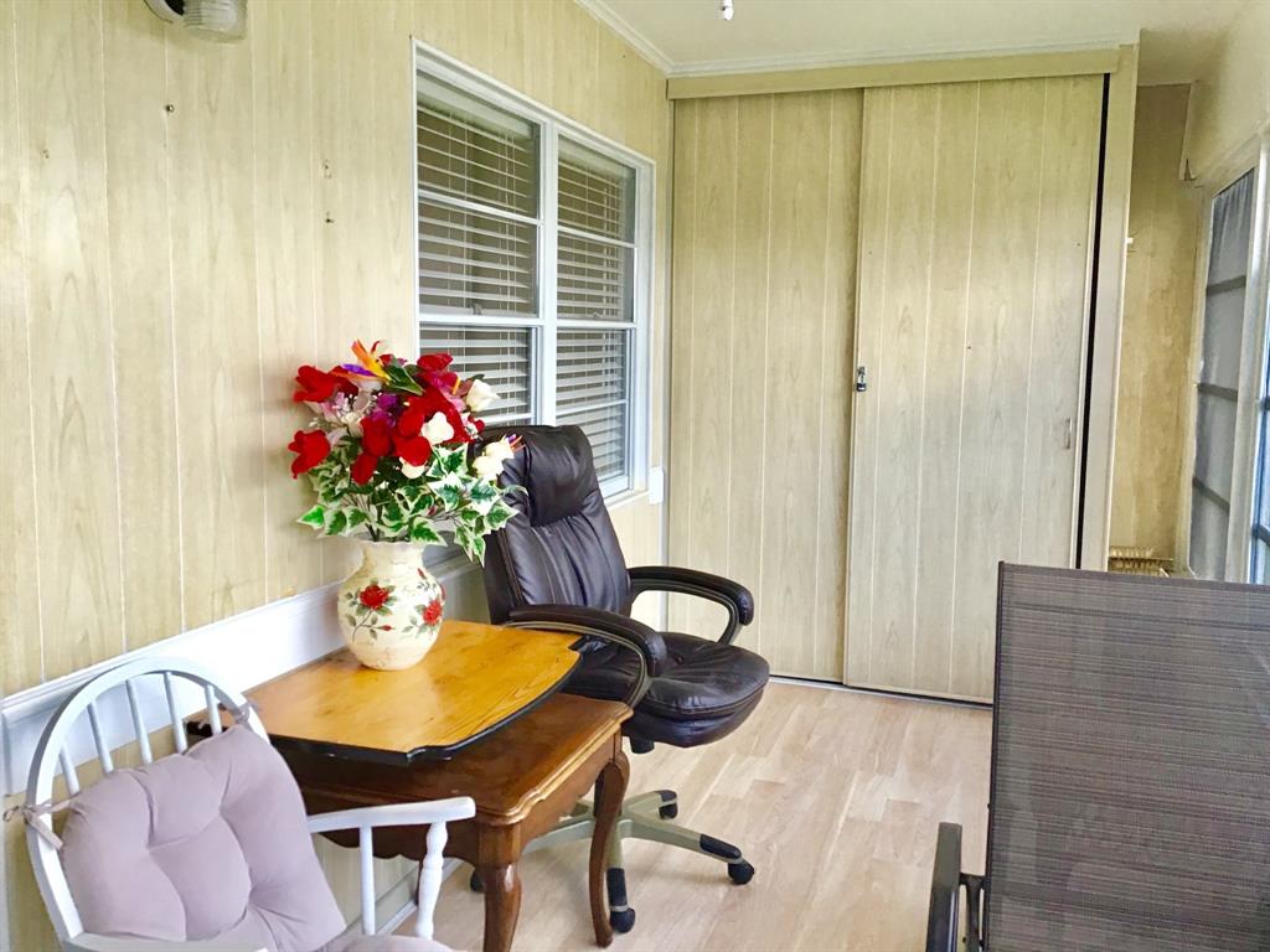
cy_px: 476
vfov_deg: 45.4
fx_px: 1137
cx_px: 635
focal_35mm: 31
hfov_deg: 58.4
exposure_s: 1/30
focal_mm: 3.3
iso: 25
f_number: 2.4
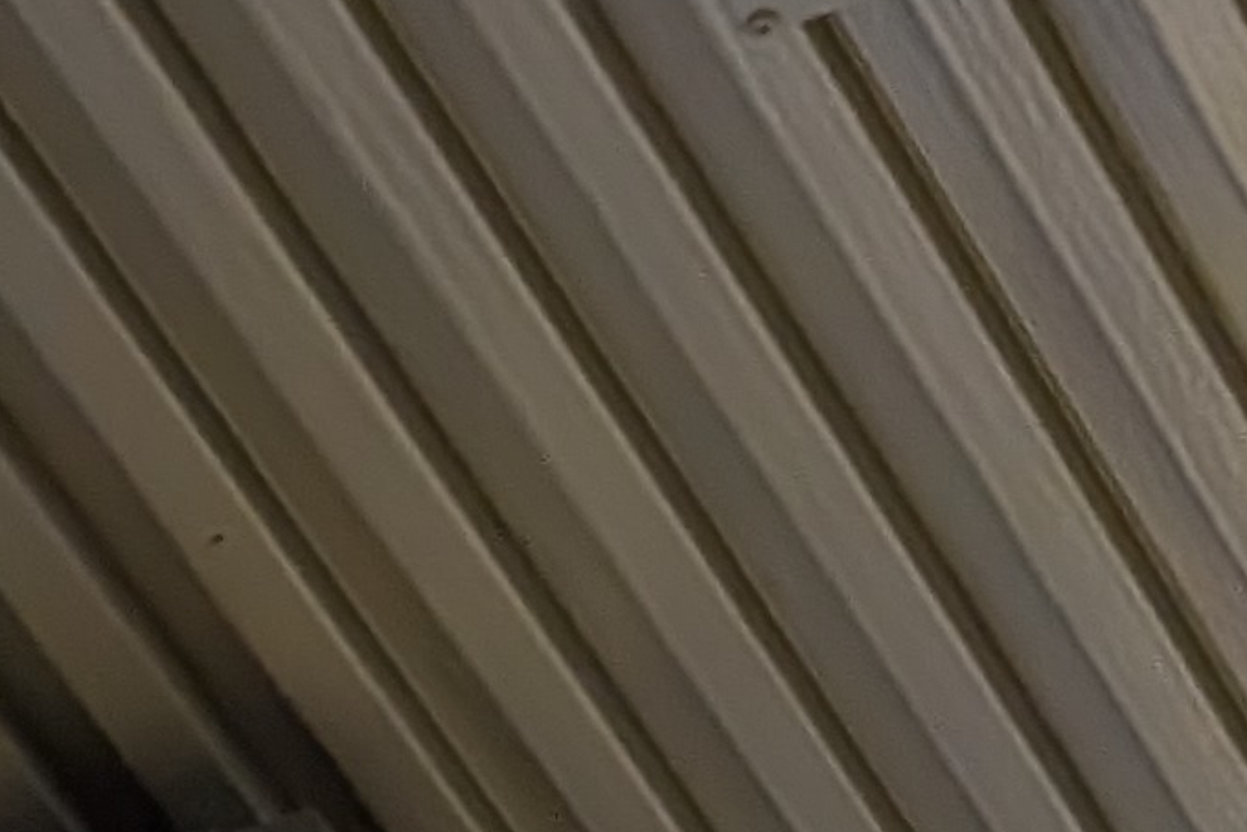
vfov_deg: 4.3
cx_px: -920
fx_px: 10633
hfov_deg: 6.6
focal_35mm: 307
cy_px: 2671
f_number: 1.68
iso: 83
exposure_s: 1/122
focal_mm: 6.9
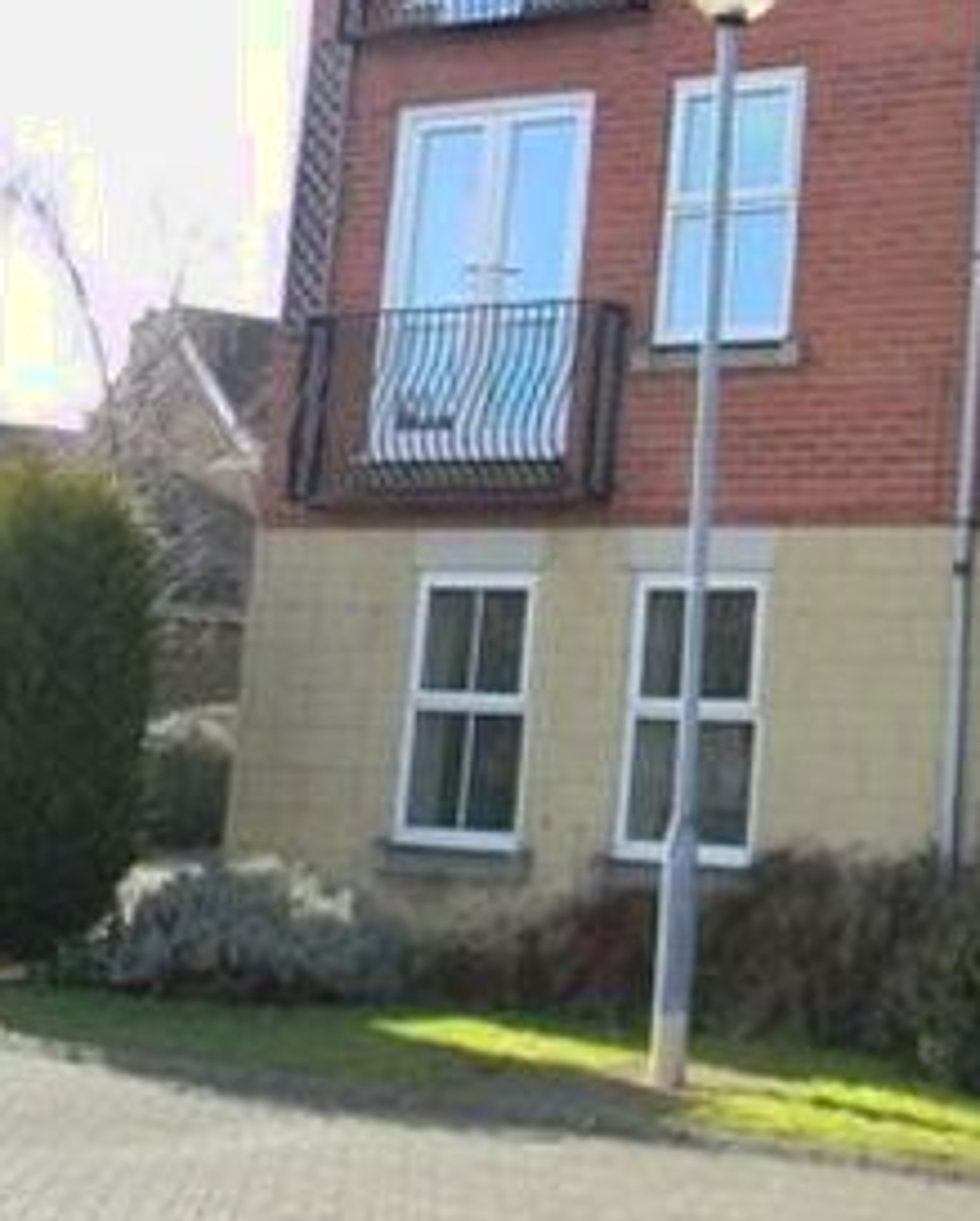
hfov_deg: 20.1
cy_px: 288
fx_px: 2534
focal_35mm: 70
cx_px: 1266
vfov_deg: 26.7
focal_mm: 5
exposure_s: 1/225
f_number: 3.5
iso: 80
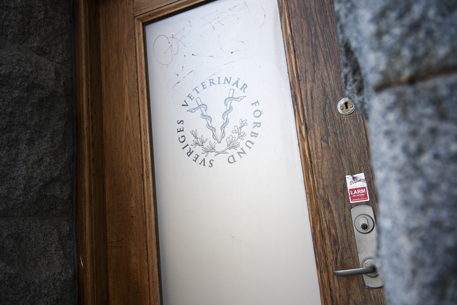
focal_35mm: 32
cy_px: 152
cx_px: 228
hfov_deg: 58.7
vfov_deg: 41.1
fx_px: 406
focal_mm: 32
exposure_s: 1/160
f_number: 4
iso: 250
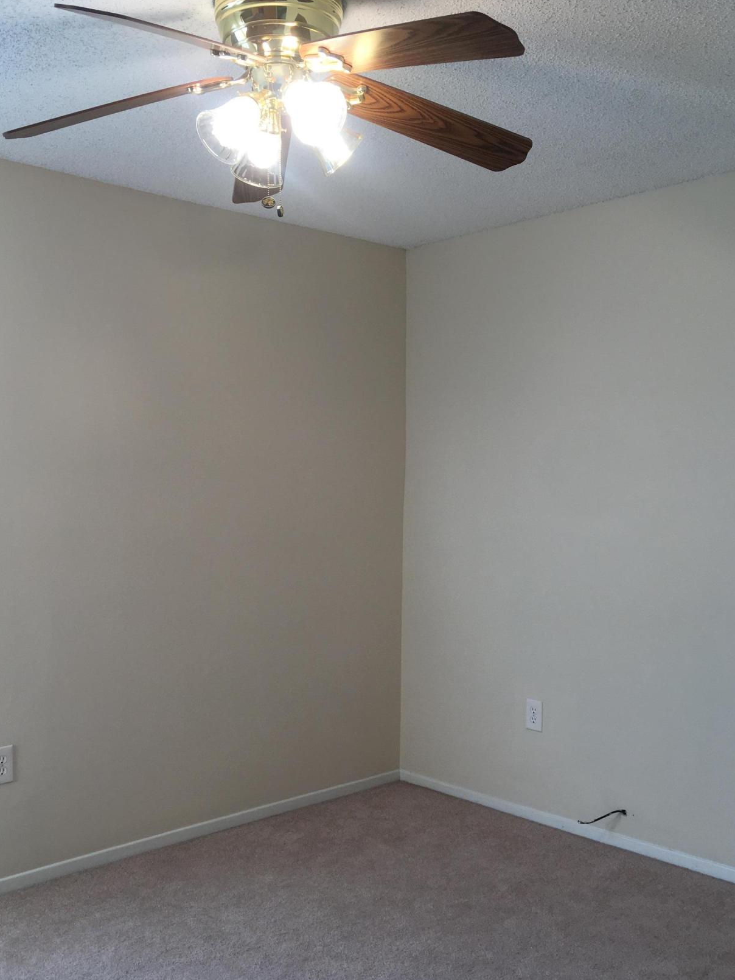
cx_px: 326
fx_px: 1019
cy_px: 542
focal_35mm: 36
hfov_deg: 39.6
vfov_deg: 51.3
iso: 25
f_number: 2.2
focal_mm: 4.15
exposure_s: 1/60
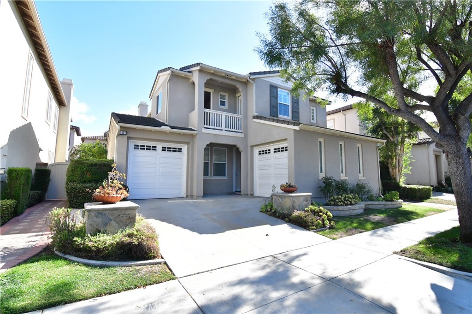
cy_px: 157
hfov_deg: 96.8
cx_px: 236
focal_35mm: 16
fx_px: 210
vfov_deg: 73.7
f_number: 13
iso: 2000
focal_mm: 11
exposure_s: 1/500
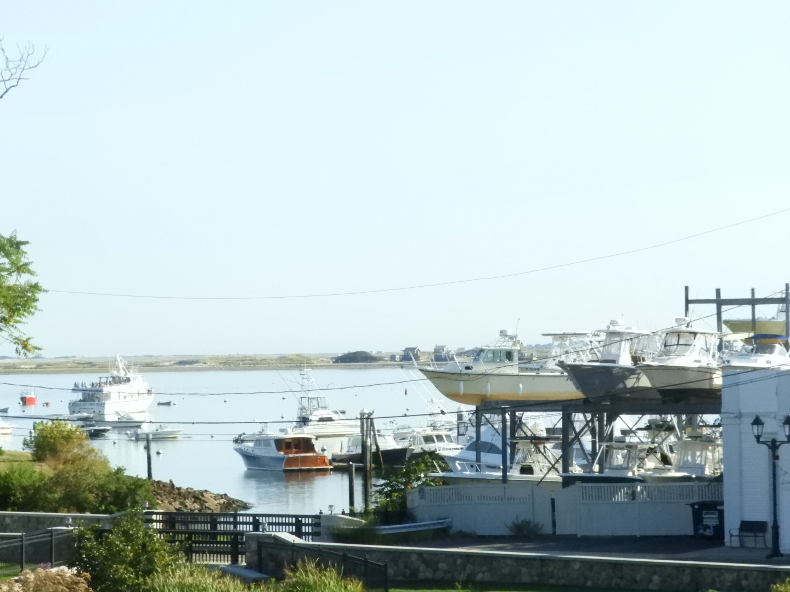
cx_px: 395
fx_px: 4108
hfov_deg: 11.0
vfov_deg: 8.2
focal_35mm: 180
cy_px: 296
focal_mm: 32.2
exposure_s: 1/2500
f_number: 7.6
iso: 1600
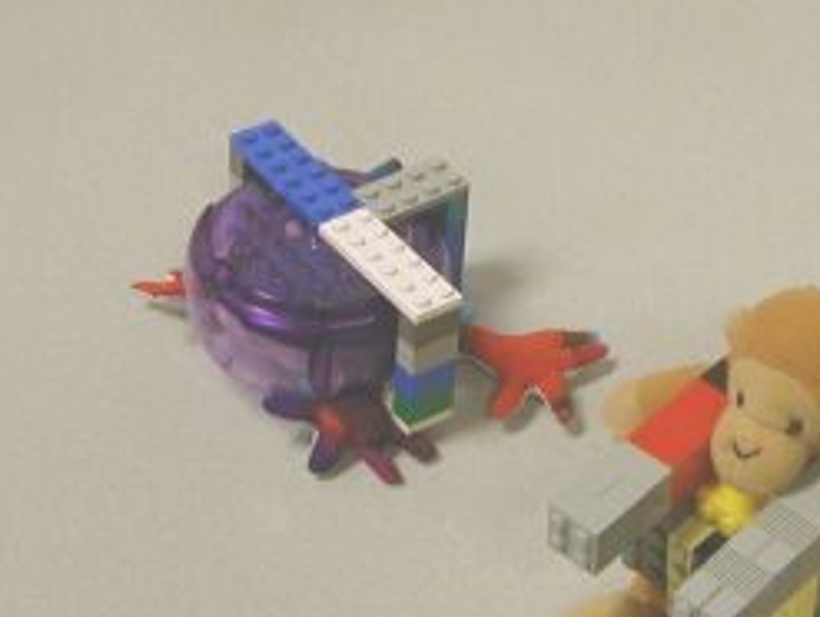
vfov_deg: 14.9
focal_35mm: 99
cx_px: 637
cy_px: 469
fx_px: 2349
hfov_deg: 19.6
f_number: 3.2
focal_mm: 7.5
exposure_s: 1/18.2
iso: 100
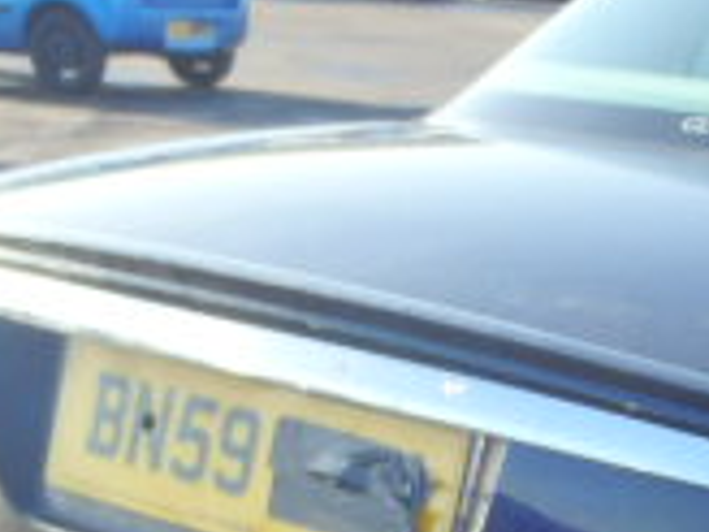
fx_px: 2233
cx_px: 929
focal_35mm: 109
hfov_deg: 17.0
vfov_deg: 13.2
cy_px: 670
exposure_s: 1/200
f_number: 3.9
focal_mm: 5
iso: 125
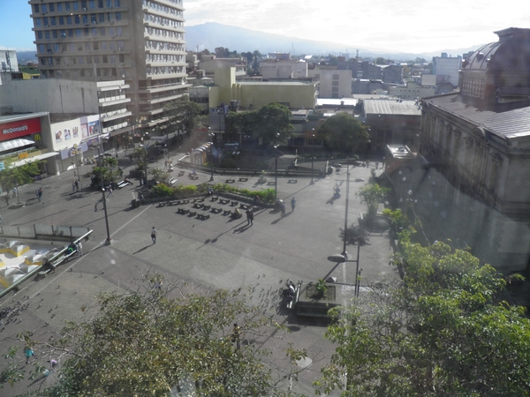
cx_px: 265
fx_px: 429
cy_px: 198
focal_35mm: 28
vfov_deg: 49.7
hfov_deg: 63.4
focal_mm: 4.9
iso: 50
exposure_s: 1/320
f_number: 5.7
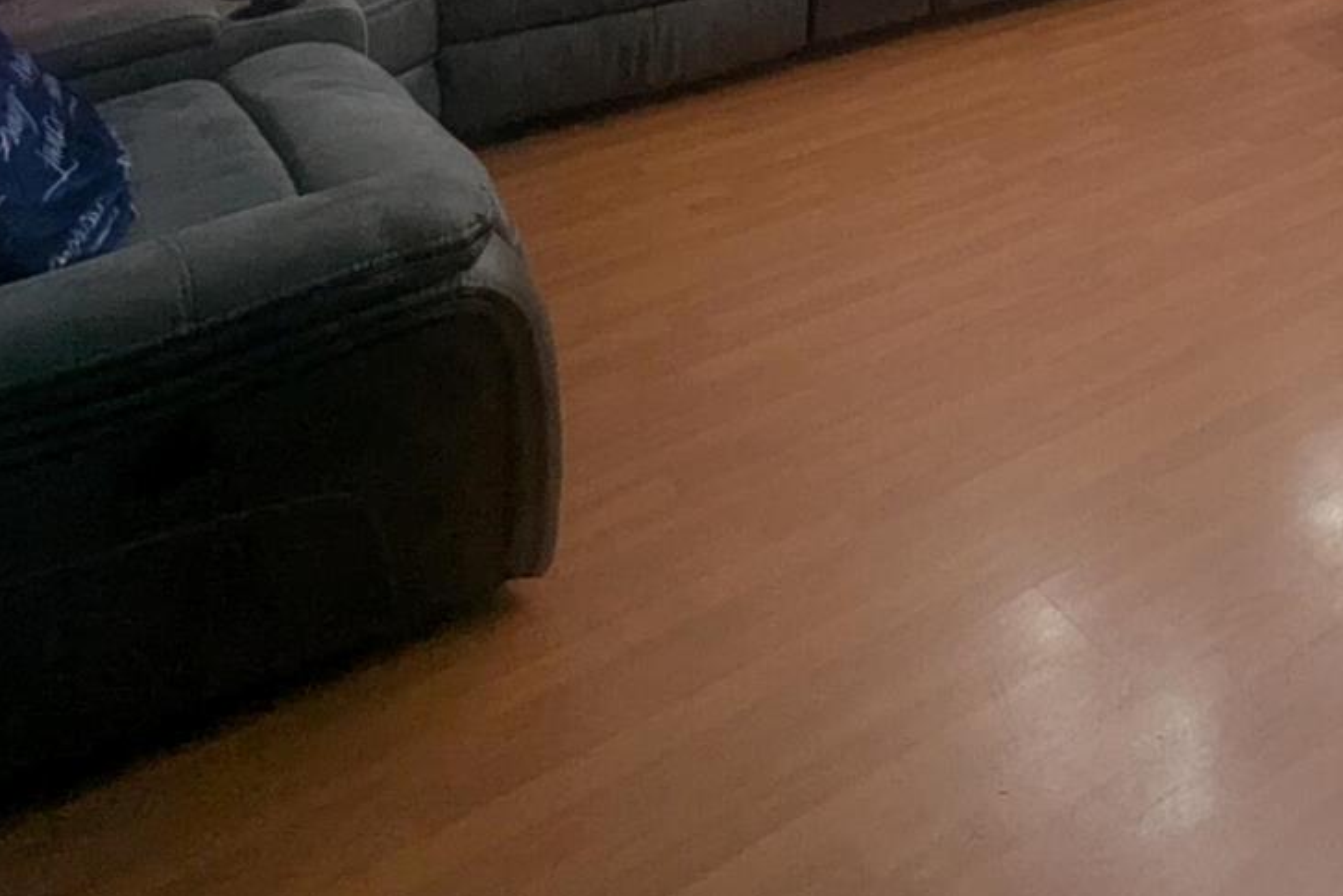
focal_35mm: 38
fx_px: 1418
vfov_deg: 26.8
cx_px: 1336
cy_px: -394
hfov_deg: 43.6
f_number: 2.2
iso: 54
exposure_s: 1/40
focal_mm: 1.95
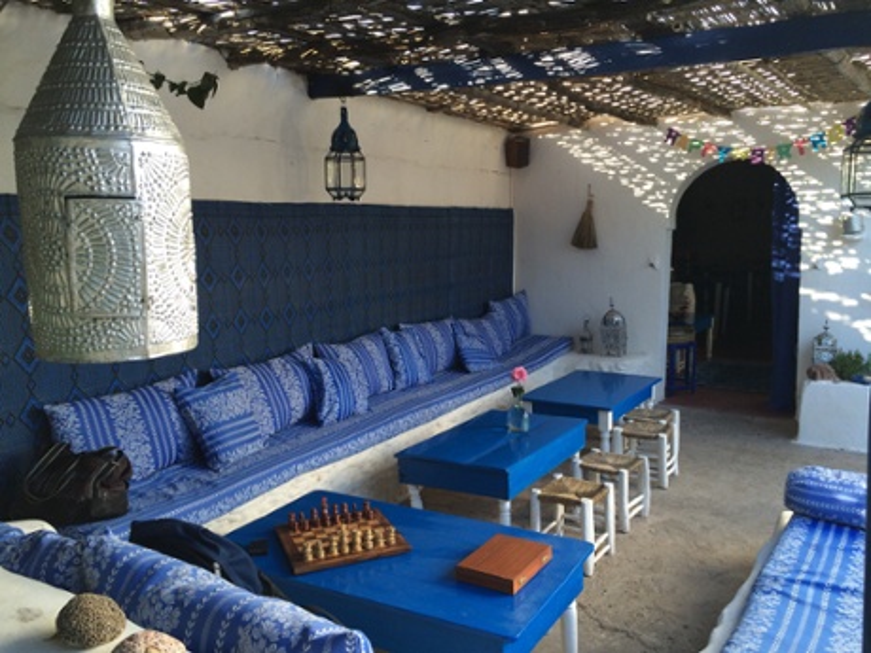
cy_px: 326
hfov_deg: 61.7
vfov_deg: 48.2
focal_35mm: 29
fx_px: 730
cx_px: 436
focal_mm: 4.15
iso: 40
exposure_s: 1/120
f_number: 2.2
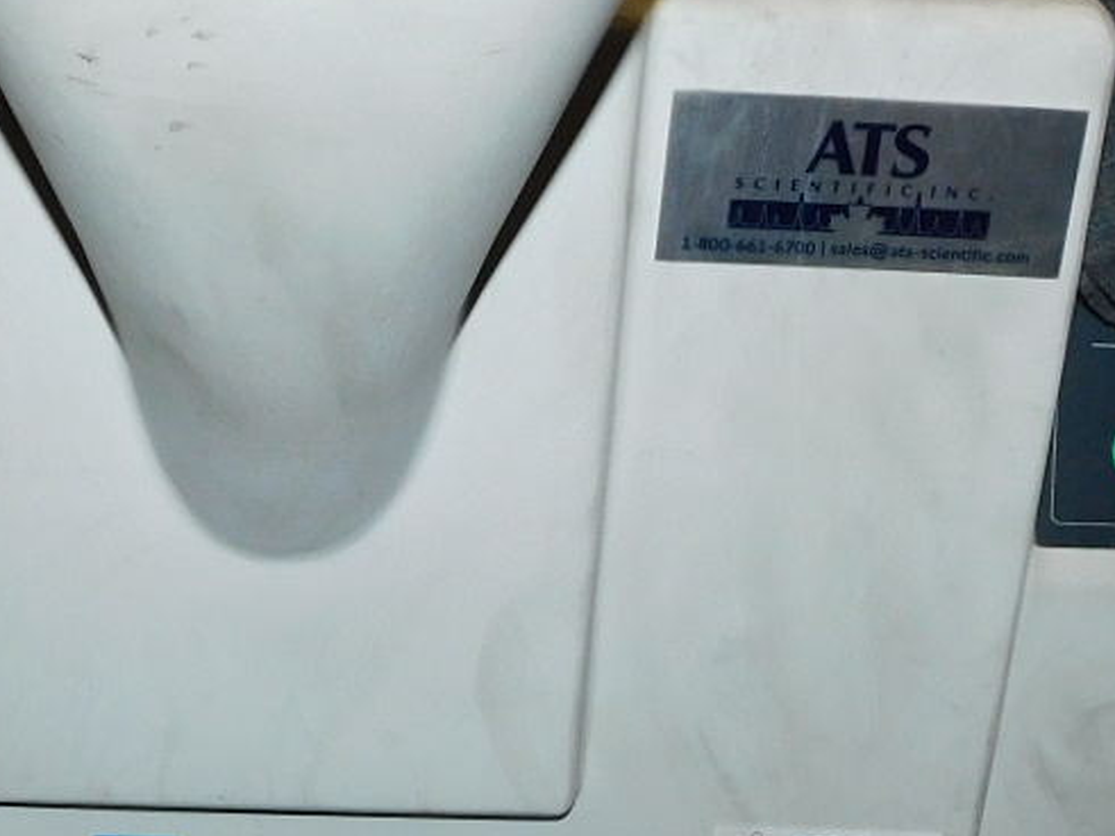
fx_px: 2415
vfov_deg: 19.6
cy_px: 495
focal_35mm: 75
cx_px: 518
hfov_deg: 26.0
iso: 200
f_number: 3
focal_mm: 4
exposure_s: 1/30
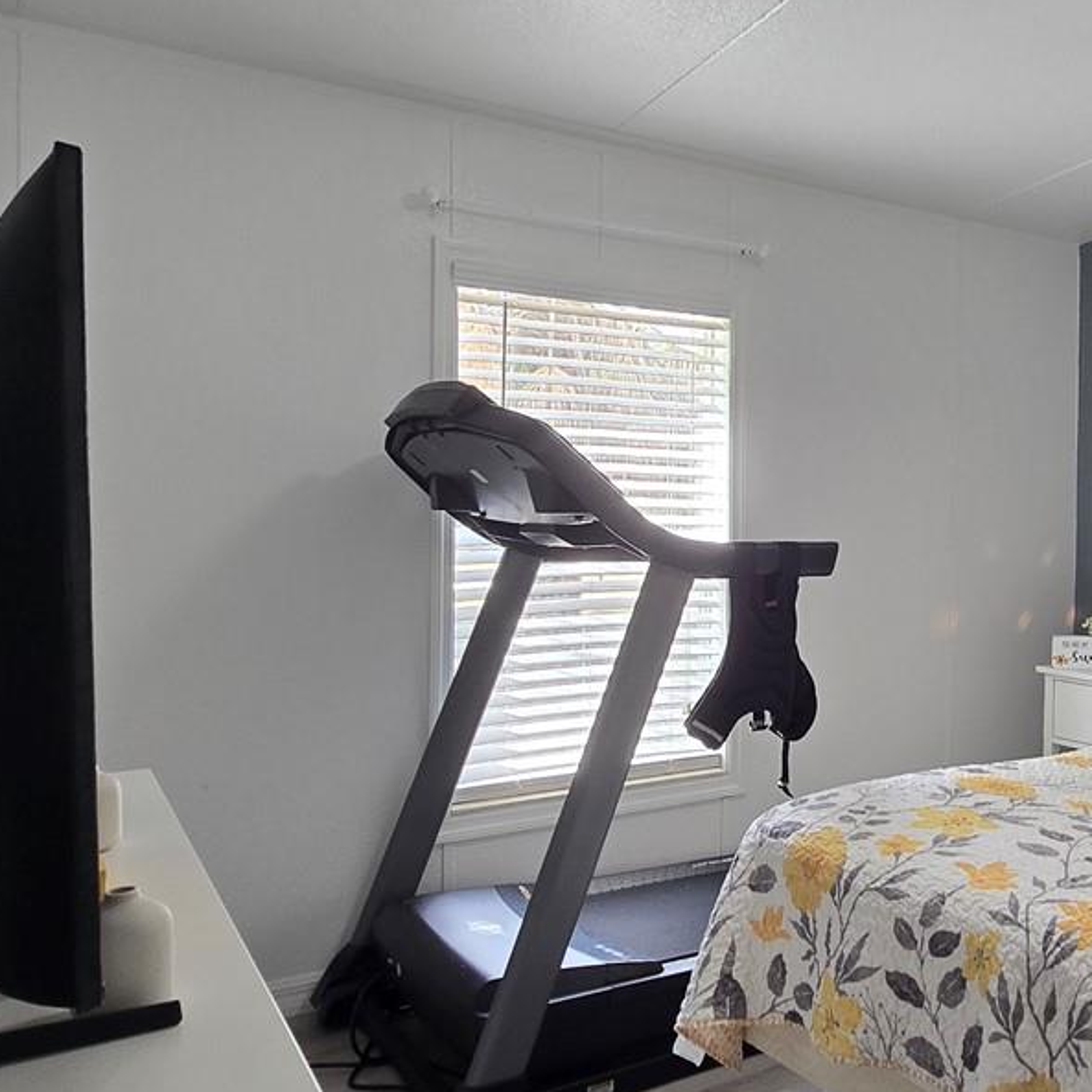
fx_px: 1106
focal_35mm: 31
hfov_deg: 47.8
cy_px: 523
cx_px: 959
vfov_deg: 52.5
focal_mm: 2.2
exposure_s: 1/60
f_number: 2.2
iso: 80
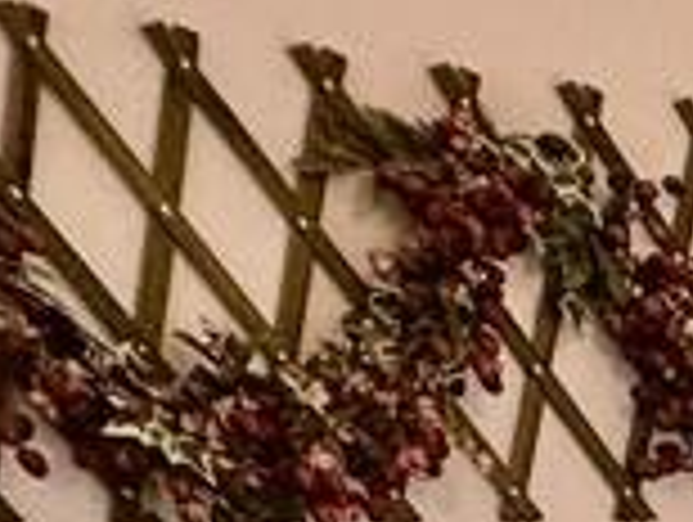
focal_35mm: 93
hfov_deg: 12.7
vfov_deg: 11.5
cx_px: 1886
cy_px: 1436
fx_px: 1865
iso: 100
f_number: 2.2
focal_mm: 2.22
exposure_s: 1/100
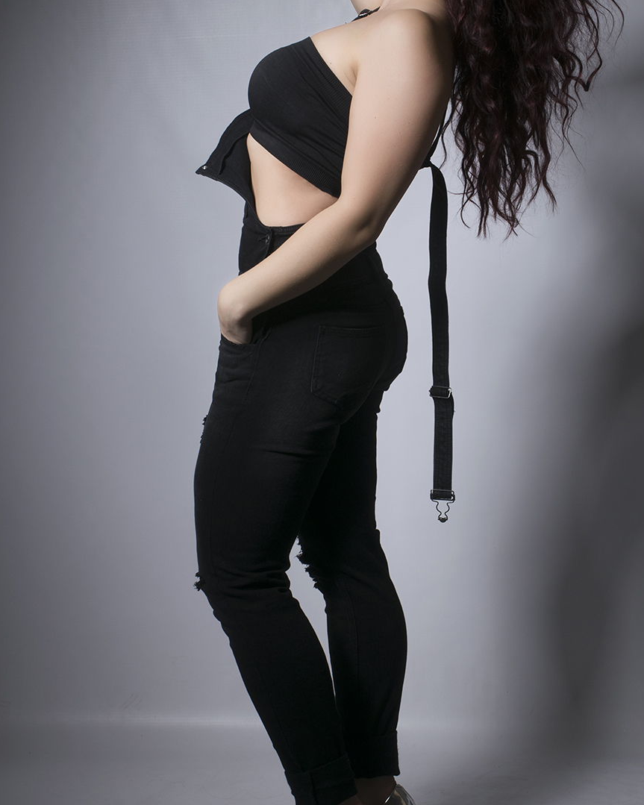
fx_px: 1692
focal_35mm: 71
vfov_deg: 26.8
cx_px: 383
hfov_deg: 21.5
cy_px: 381
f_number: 16
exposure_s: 1/100
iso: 100
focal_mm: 34
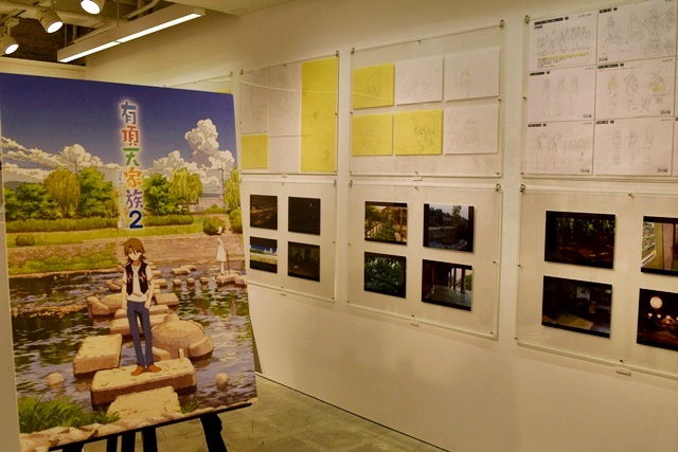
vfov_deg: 36.9
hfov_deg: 53.1
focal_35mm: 36
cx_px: 339
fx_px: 678
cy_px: 226
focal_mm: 24
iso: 400
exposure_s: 1/250
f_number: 8
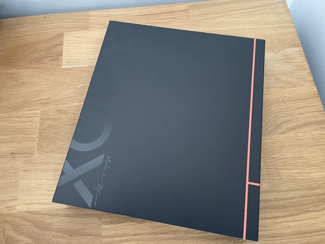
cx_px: 162
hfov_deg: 67.3
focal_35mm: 26
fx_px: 244
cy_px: 122
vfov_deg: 53.1
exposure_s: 1/60
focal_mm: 4.2
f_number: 1.6
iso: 160
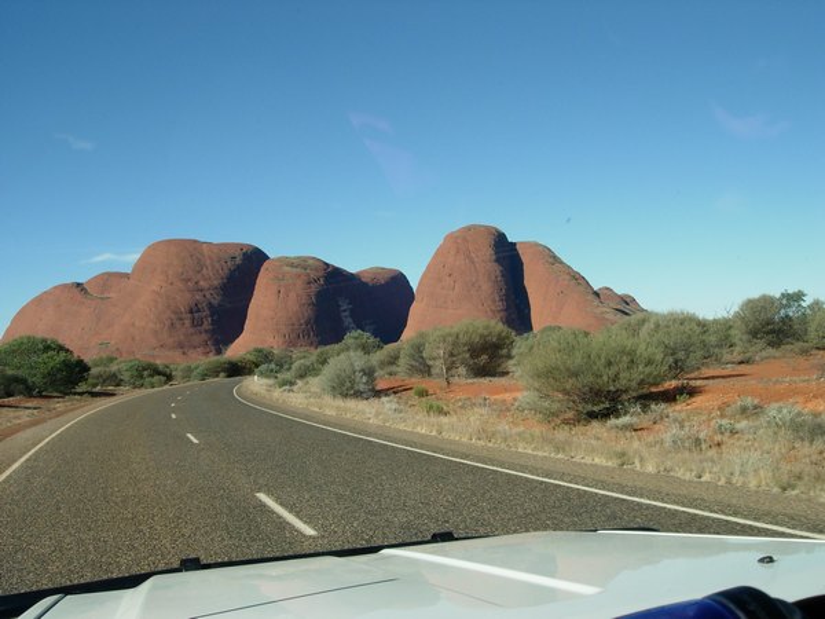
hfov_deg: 49.0
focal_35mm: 38
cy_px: 310
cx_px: 412
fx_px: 906
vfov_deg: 37.7
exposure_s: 1/627
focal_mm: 7.8
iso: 79
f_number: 4.8
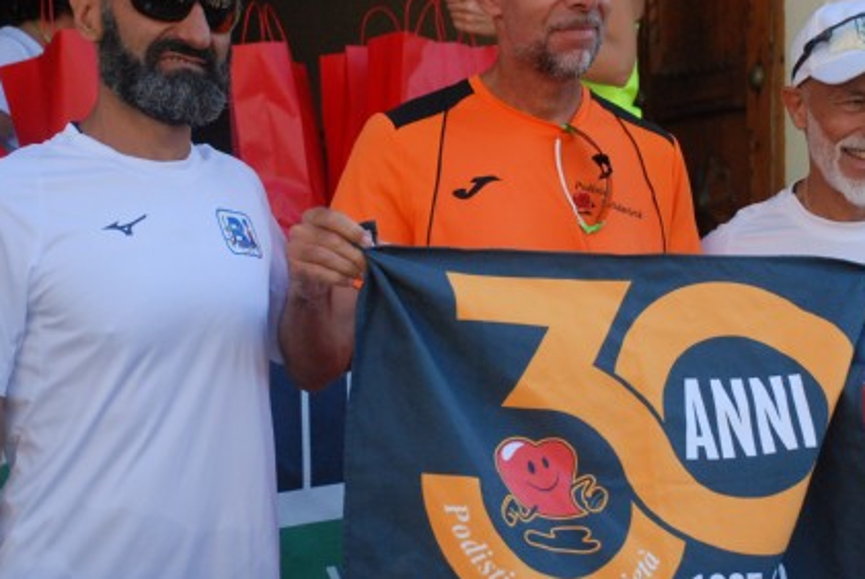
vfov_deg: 12.8
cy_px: 344
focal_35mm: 107
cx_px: 475
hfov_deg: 19.1
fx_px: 2575
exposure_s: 1/1000
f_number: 5
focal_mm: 50
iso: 1000
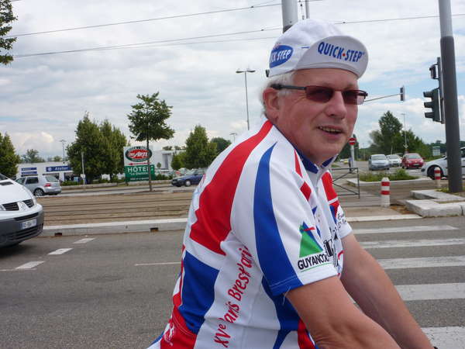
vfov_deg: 40.7
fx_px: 470
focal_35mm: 35
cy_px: 174
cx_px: 232
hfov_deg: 52.6
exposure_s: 1/500
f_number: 5
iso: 80
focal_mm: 5.7
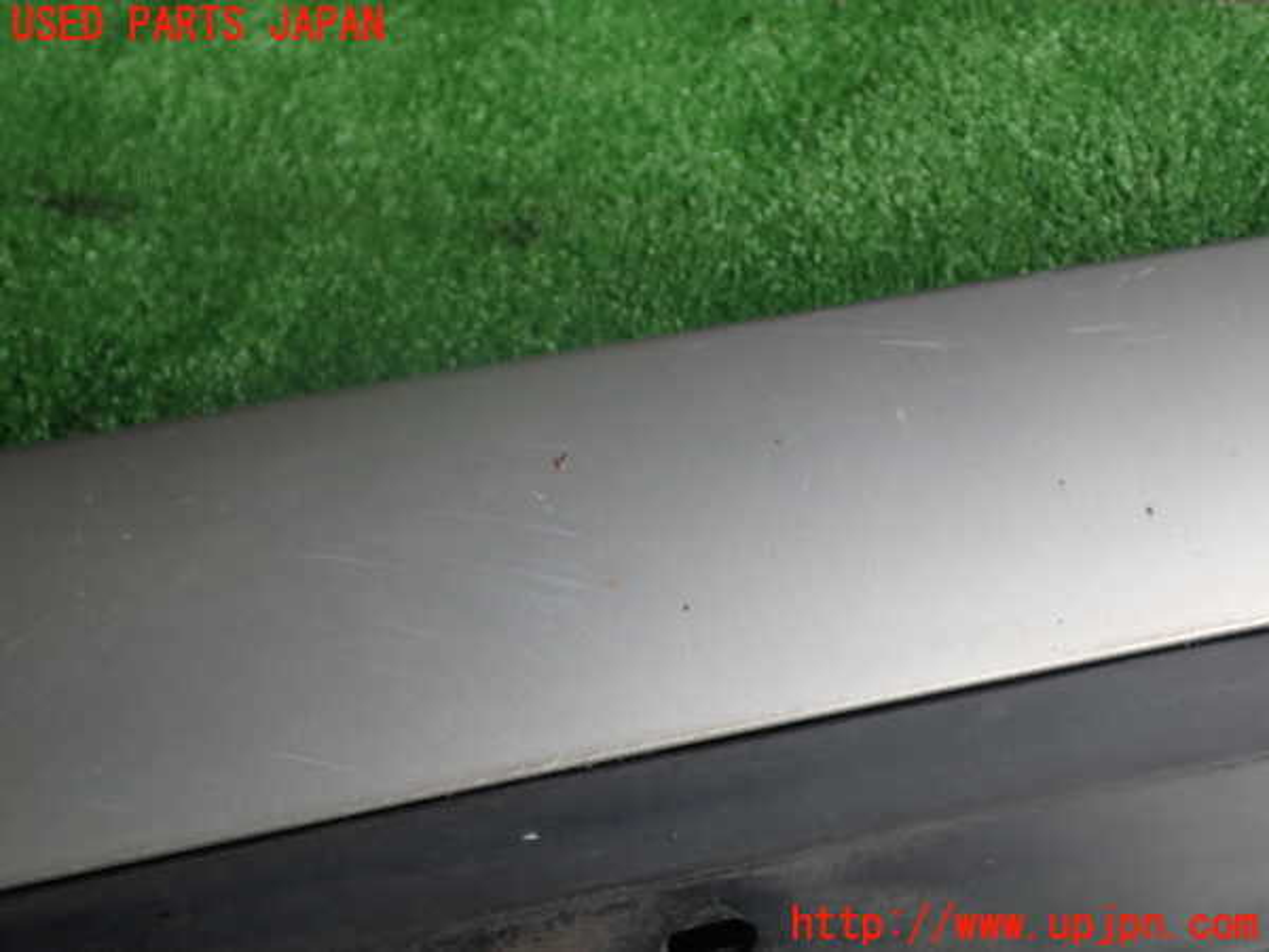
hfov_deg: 49.0
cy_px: 476
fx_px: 1393
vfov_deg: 37.7
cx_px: 634
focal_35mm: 38
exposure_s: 1/80
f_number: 2.7
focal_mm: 6.83
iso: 200
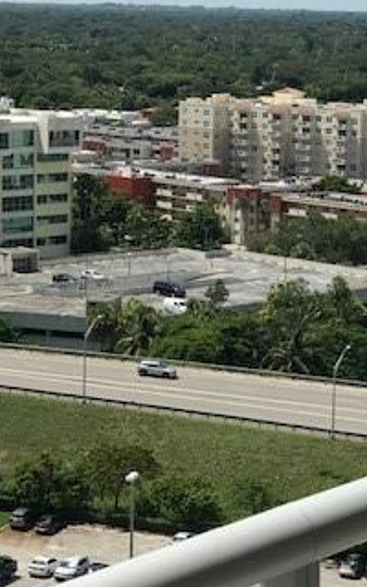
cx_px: 145
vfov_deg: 17.2
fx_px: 1936
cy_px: 242
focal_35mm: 121
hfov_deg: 10.8
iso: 20
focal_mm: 6.6
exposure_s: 1/1212
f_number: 2.8
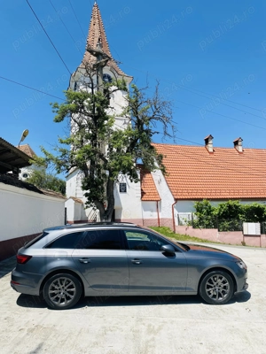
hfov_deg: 53.1
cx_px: 133
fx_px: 266
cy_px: 177
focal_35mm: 26
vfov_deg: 67.3
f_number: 1.8
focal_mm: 4.25
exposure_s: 1/3205
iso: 32
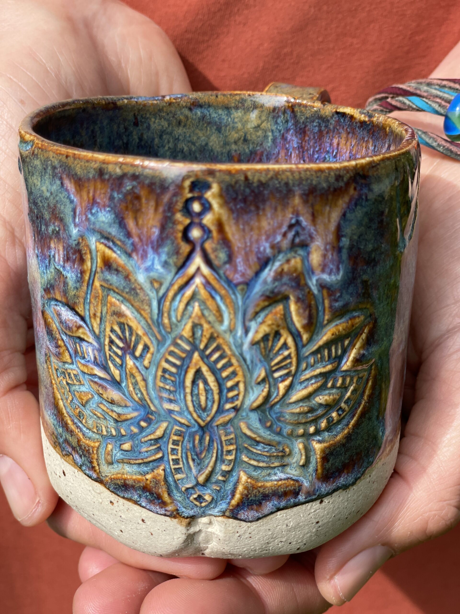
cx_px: 230
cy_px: 307
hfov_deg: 28.0
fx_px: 921
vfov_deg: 36.8
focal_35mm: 52
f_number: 2
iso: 32
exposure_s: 1/444
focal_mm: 6
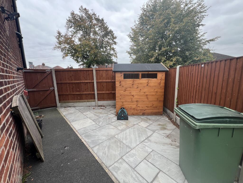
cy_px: 92
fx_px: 91
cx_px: 122
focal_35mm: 13
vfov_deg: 89.9
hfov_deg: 106.2
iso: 40
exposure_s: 1/99
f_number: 1.8
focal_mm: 1.57
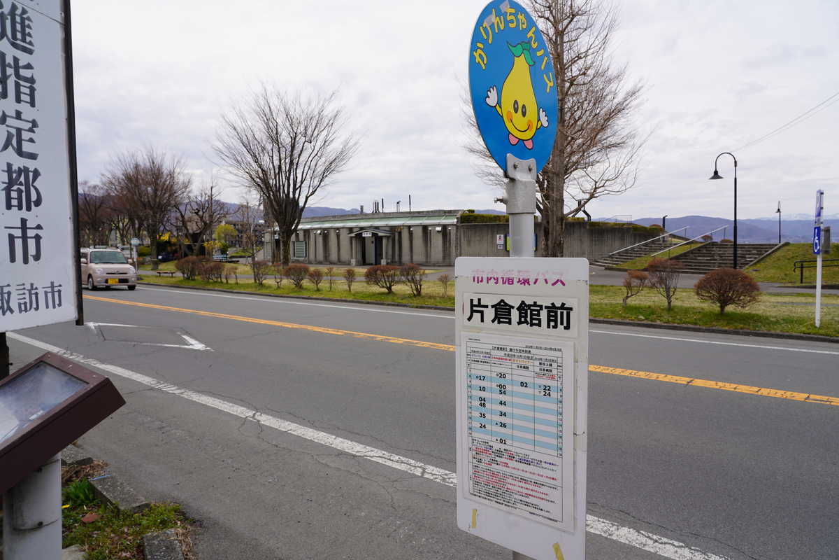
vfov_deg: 53.1
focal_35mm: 24
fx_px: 559
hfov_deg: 73.7
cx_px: 420
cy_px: 280
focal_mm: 24
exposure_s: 1/160
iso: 100
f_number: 10
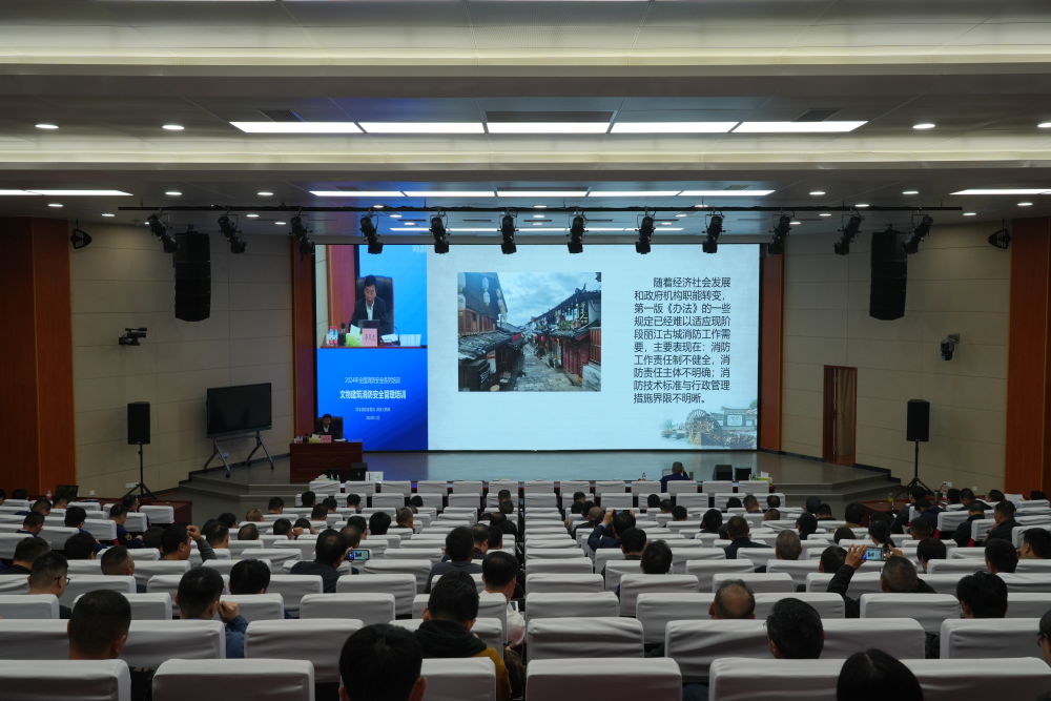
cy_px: 350
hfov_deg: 58.7
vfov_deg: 41.1
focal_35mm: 32
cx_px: 526
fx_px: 934
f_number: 9
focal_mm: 32
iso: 1000
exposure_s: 1/100
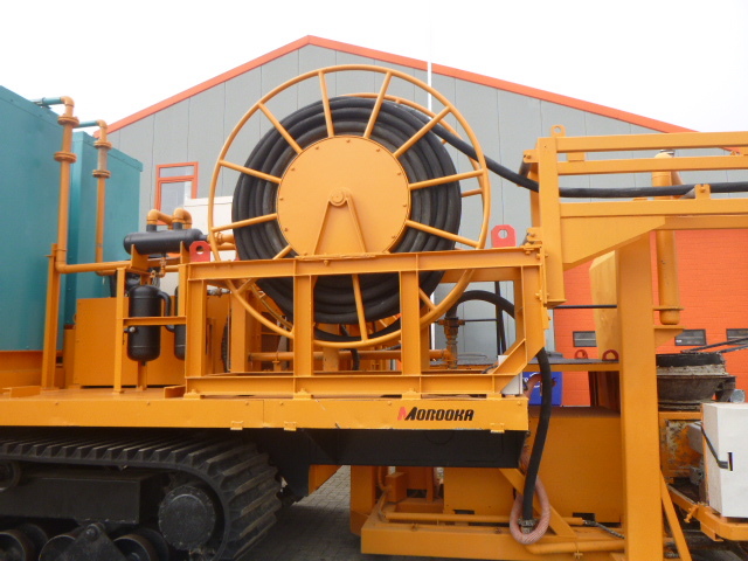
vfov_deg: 54.9
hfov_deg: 69.4
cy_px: 280
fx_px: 540
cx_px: 374
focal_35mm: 25
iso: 100
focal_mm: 4.5
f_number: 3.9
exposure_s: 1/100
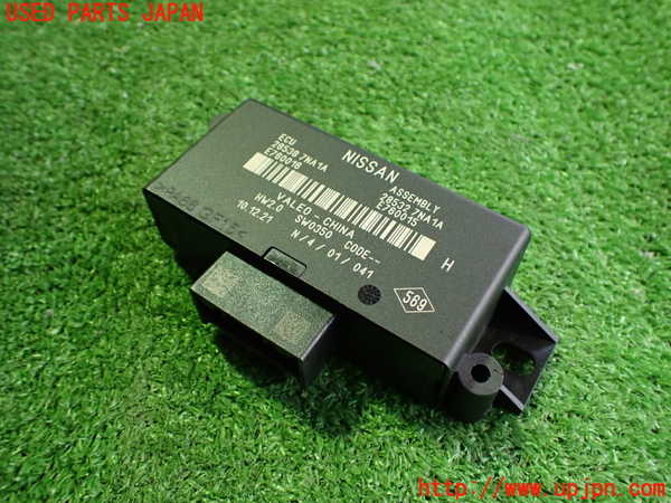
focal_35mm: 30
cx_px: 336
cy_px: 252
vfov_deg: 46.8
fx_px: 582
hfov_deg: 60.0
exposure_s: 1/50
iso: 800
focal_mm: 5.4
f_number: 2.3
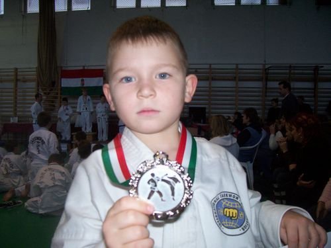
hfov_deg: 54.0
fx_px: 325
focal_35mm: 34
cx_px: 166
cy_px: 124
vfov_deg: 41.8
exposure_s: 1/112
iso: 140
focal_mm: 5.6
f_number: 2.7
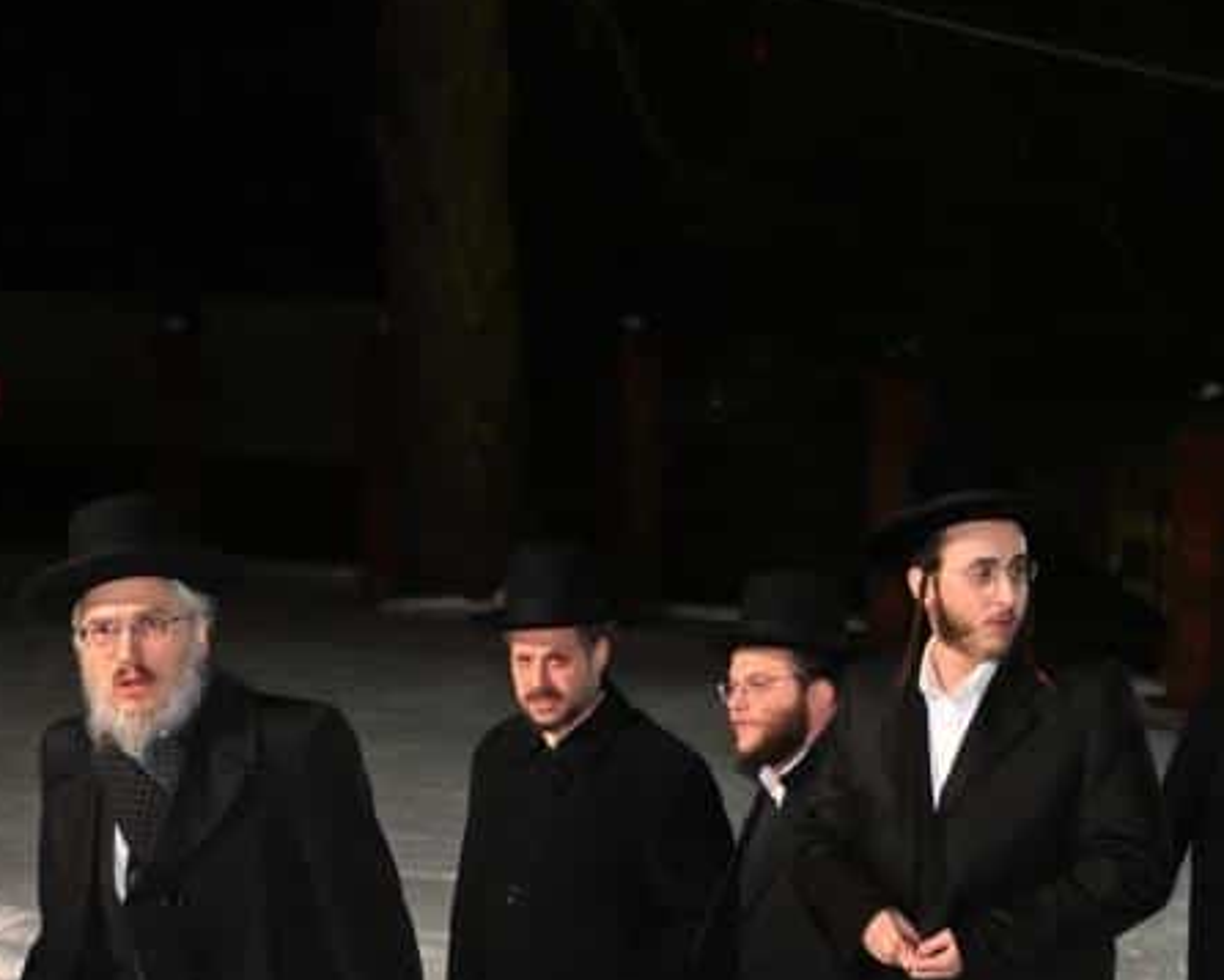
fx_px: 3515
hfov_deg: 19.6
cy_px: 877
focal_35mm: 97
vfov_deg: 15.7
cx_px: 947
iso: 2000
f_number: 4
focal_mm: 45
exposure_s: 1/160
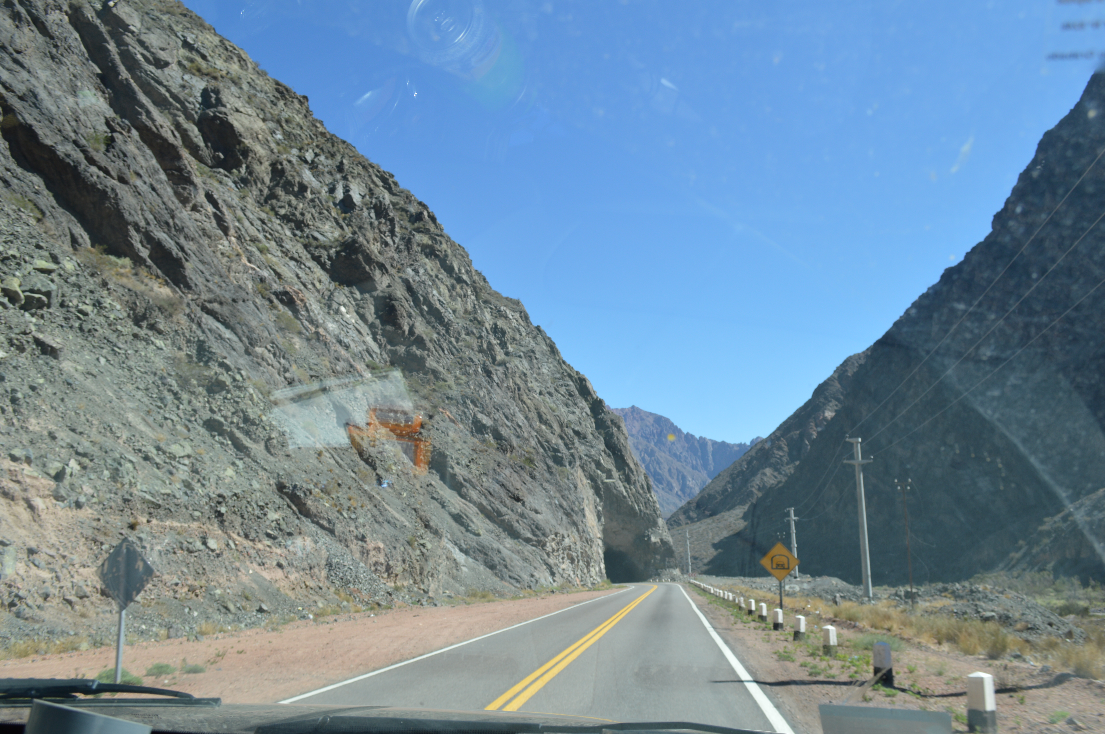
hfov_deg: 62.0
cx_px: 552
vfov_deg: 43.5
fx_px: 920
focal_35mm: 30
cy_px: 367
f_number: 7.1
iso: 100
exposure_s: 1/200
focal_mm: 20
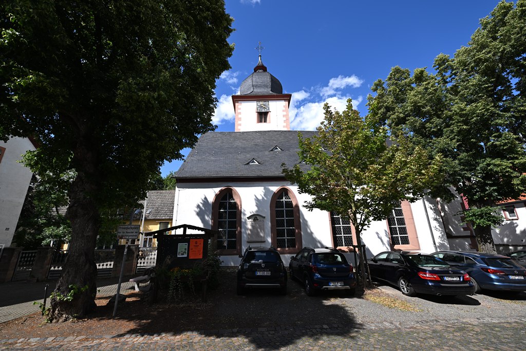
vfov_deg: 81.2
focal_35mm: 14
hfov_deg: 104.2
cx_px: 263
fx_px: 205
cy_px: 176
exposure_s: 1/320
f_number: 4
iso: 32
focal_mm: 14
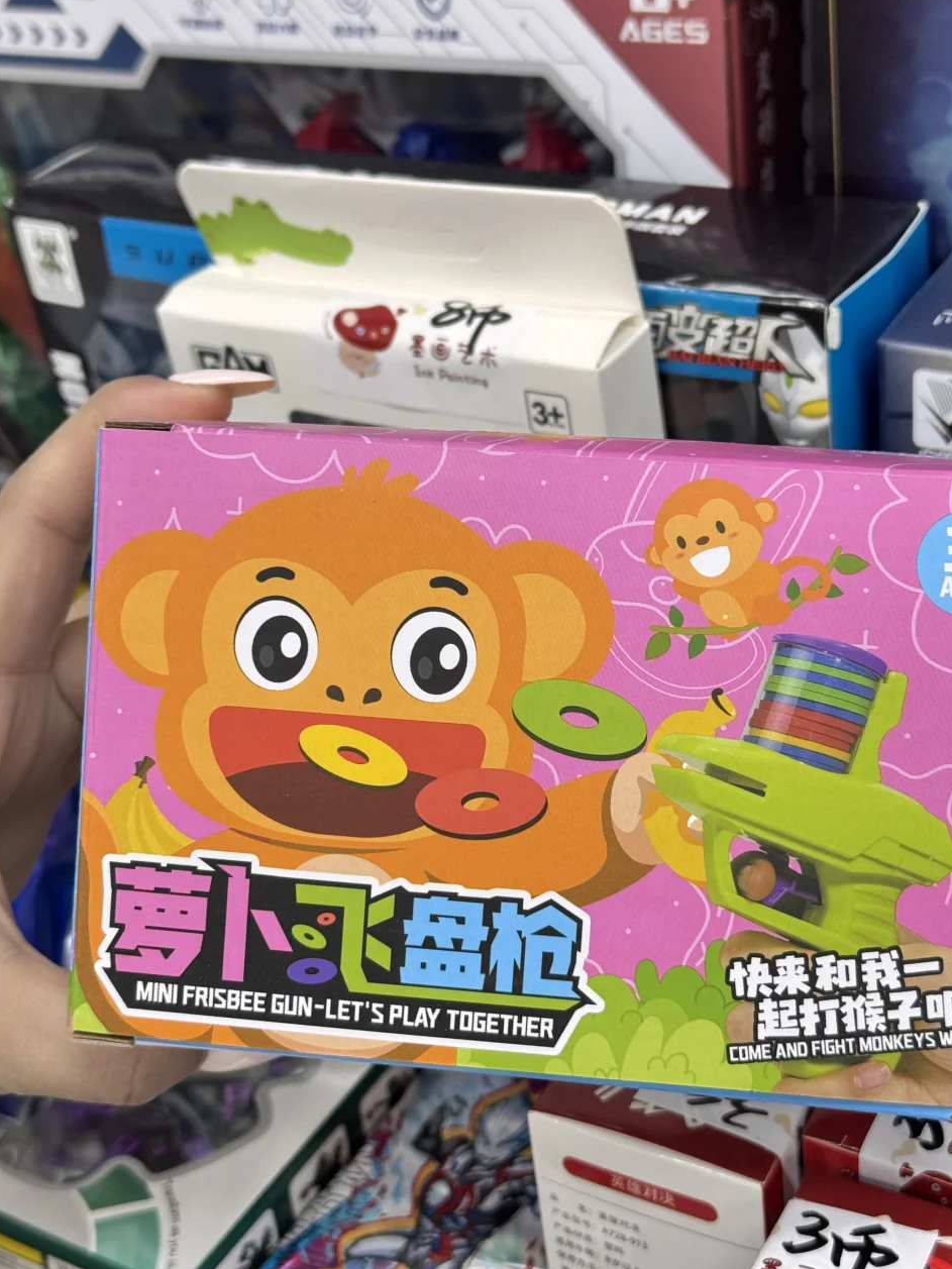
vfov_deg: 34.9
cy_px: 619
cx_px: 522
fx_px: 2016
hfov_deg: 26.6
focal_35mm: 55
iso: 80
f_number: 1.78
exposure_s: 1/100
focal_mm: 6.76
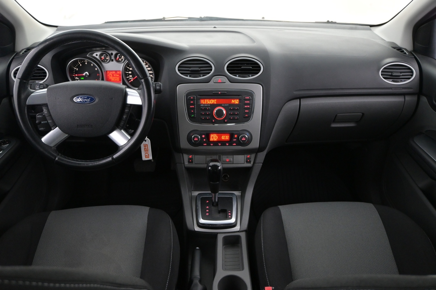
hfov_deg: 60.7
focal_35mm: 31
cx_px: 218
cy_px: 145
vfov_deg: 42.6
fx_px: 372
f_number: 3.8
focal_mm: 20.5
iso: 2500
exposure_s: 1/40
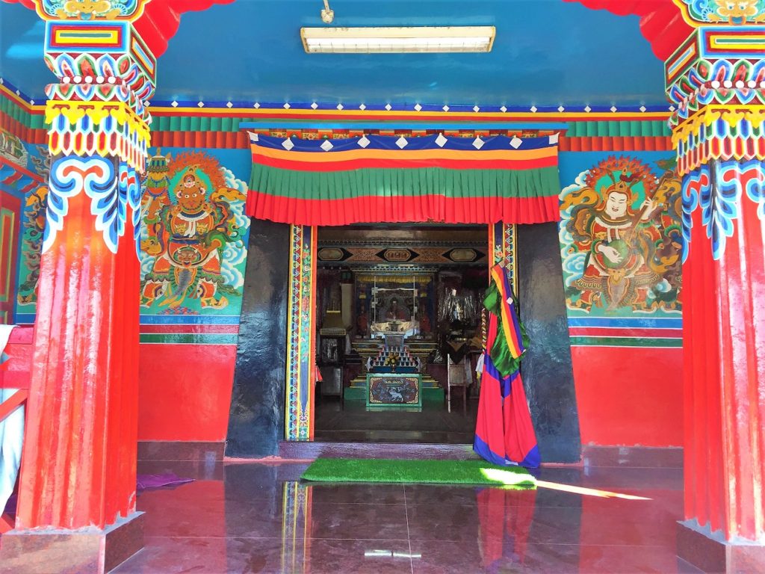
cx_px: 382
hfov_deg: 61.7
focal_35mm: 29
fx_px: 641
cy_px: 287
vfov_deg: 48.2
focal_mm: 4.15
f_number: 2.2
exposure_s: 1/100
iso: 40
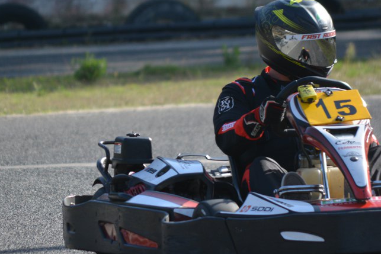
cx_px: 180
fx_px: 5186
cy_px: 118
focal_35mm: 490
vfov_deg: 2.8
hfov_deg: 4.2
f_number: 5.3
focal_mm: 175
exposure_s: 1/1000
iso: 500
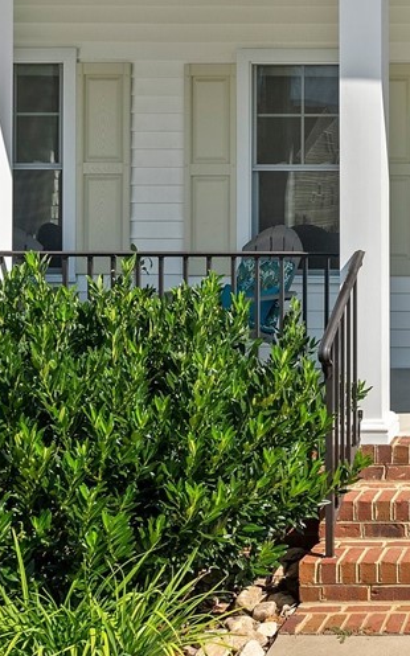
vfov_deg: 34.7
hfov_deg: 19.7
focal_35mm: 58
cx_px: 600
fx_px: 1037
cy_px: 204
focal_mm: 26
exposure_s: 1/250
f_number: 8
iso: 800
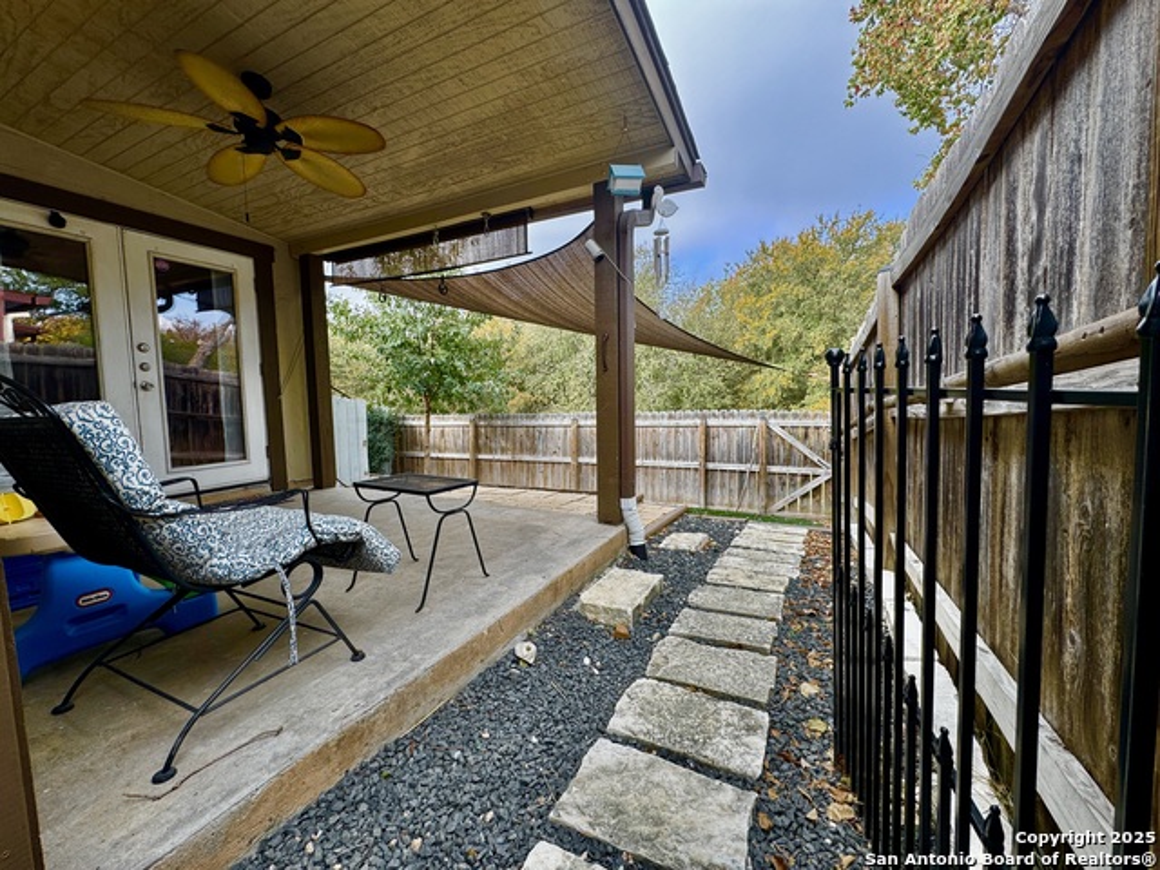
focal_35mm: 14
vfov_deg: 85.7
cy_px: 435
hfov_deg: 102.1
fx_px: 469
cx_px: 580
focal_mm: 2.22
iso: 40
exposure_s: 1/321
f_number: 2.2
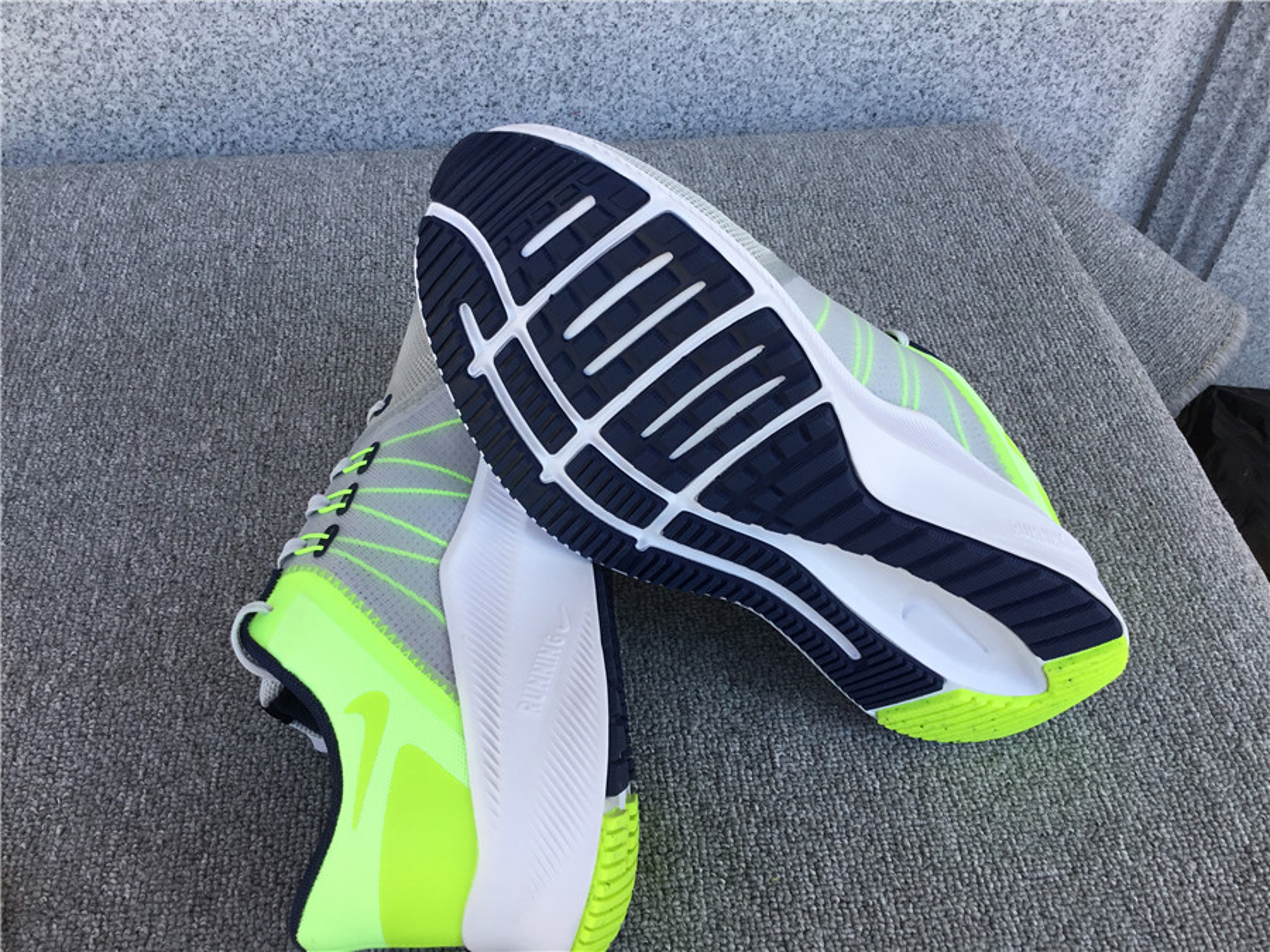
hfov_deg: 58.4
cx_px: 635
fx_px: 1137
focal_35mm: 31
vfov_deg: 45.4
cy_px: 476
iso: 25
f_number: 2.4
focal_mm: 3.3
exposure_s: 1/248
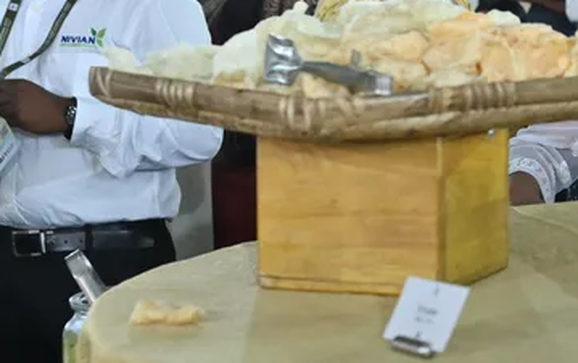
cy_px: 122
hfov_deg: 15.4
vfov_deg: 10.3
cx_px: 816
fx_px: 2002
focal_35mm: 127
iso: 500
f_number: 3.2
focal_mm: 35
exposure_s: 1/125
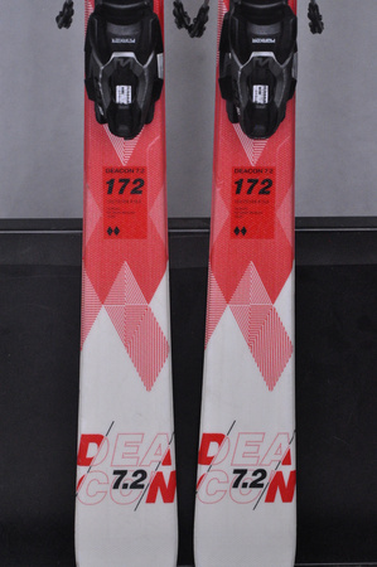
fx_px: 1771
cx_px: 188
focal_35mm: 112
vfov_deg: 18.2
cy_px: 284
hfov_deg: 12.2
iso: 3200
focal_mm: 75
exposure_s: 1/125
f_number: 9.5
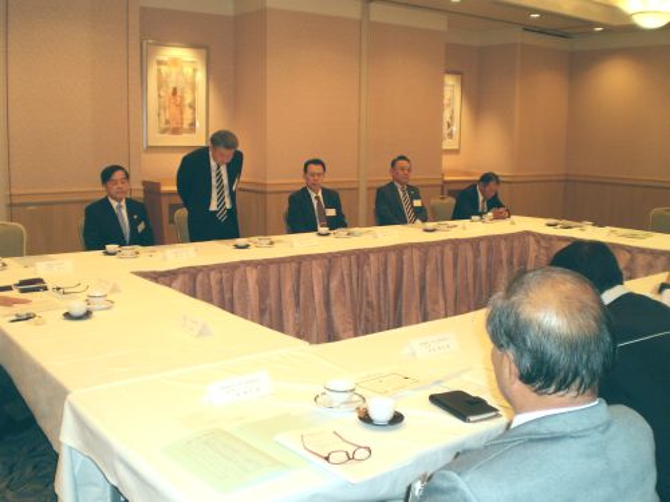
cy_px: 251
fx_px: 697
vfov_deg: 39.7
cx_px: 335
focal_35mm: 36
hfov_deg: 51.4
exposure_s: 1/30
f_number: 3.1
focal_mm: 6.3
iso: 125
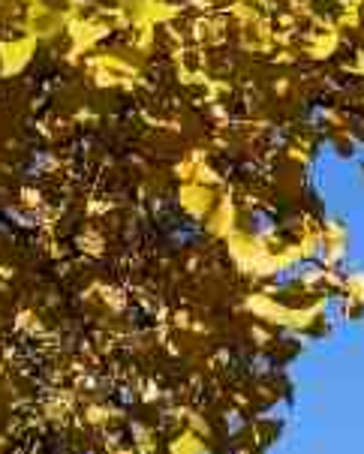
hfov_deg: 8.9
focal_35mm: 163
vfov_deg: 11.6
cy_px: -71
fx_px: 2193
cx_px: 752
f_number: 1.6
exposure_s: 1/2500
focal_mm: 3.95
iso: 50
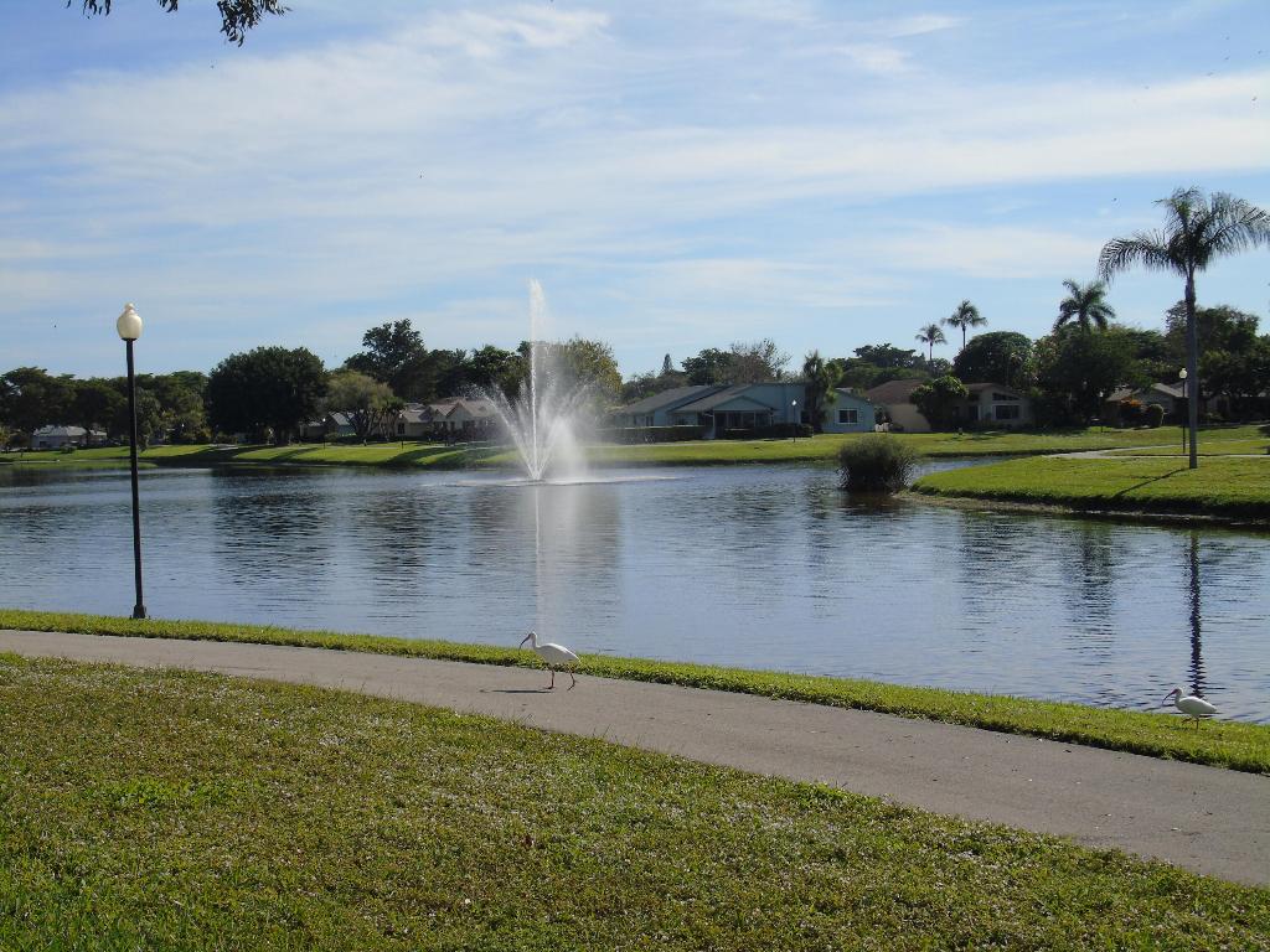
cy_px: 476
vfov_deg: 27.0
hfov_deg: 35.5
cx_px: 635
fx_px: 1981
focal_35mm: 54
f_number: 4.3
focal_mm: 9.6
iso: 80
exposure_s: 1/1000
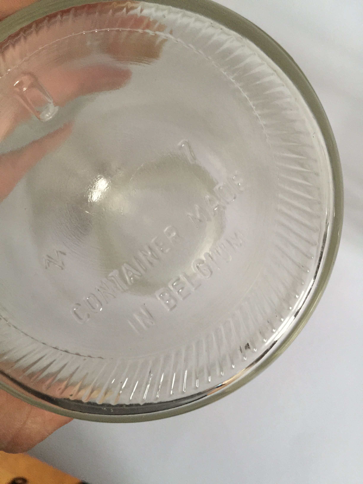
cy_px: 242
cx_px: 182
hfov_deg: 48.2
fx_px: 405
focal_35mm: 29
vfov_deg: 61.7
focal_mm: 4.15
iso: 125
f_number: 2.2
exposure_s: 1/10
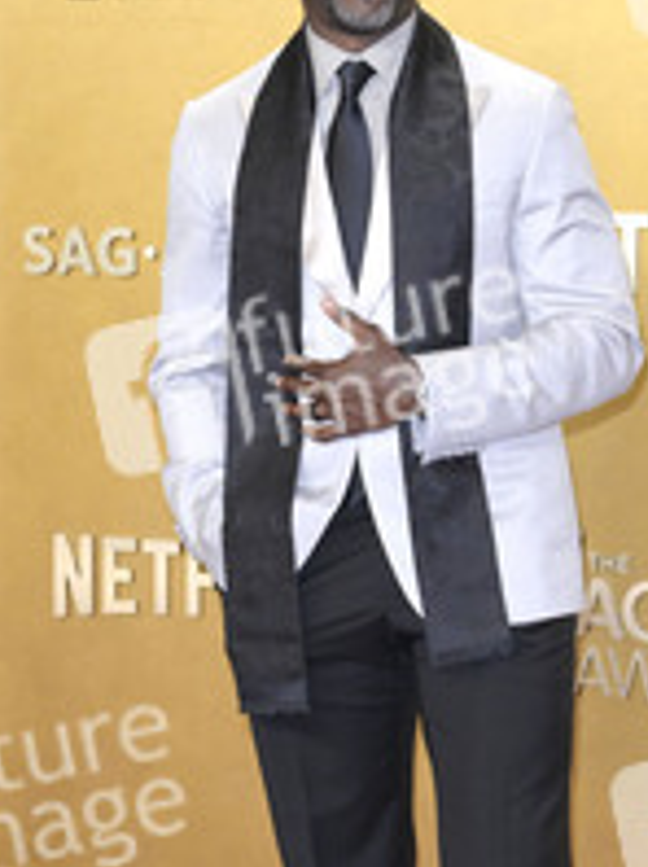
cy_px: 591
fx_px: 2626
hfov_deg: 14.0
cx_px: 438
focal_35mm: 105
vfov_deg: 18.7
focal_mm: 54
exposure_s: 1/200
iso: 2500
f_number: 7.1
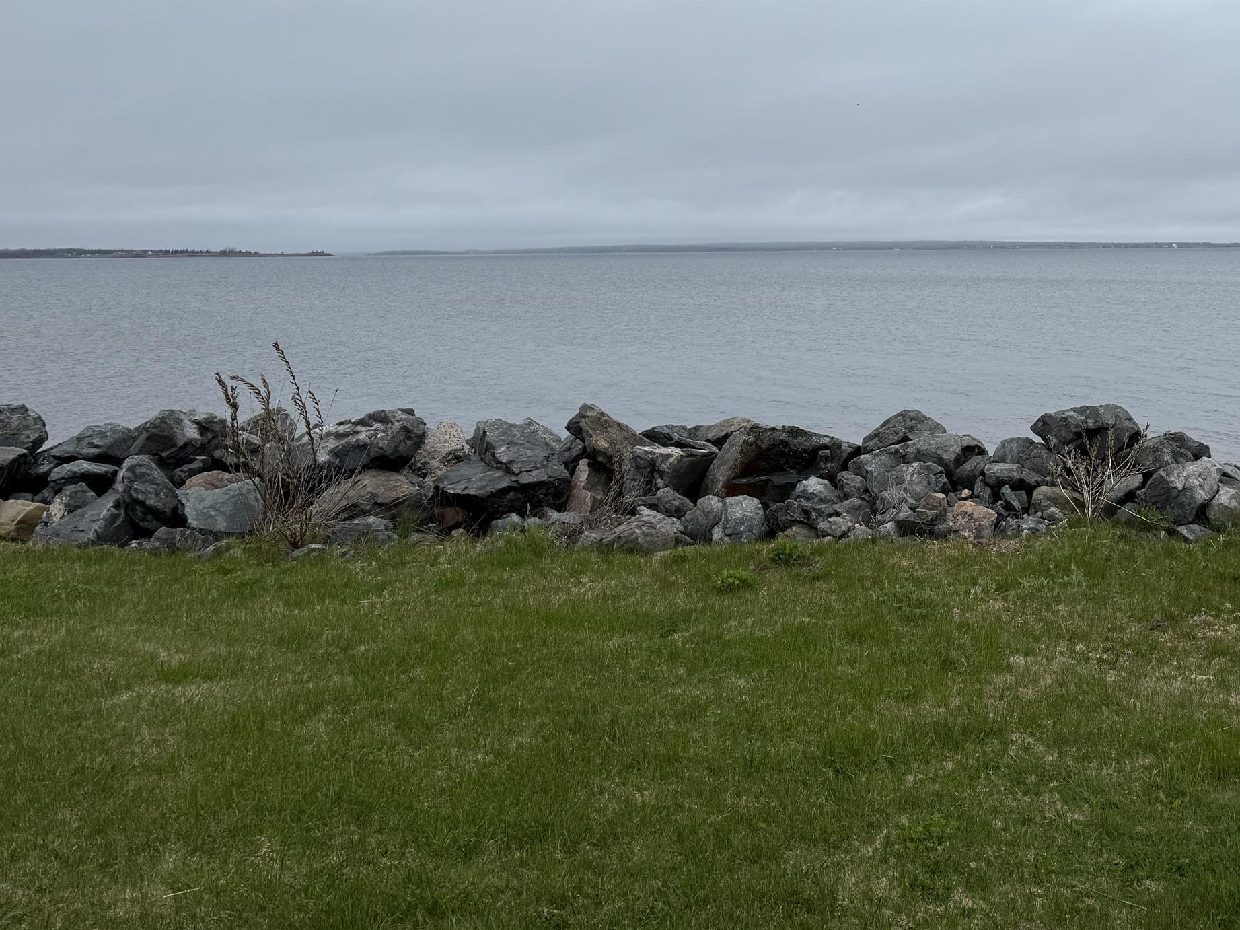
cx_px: 941
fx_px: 1433
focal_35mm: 40
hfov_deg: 45.1
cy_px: 217
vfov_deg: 35.1
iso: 80
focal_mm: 6.76
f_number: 1.78
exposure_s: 1/3145
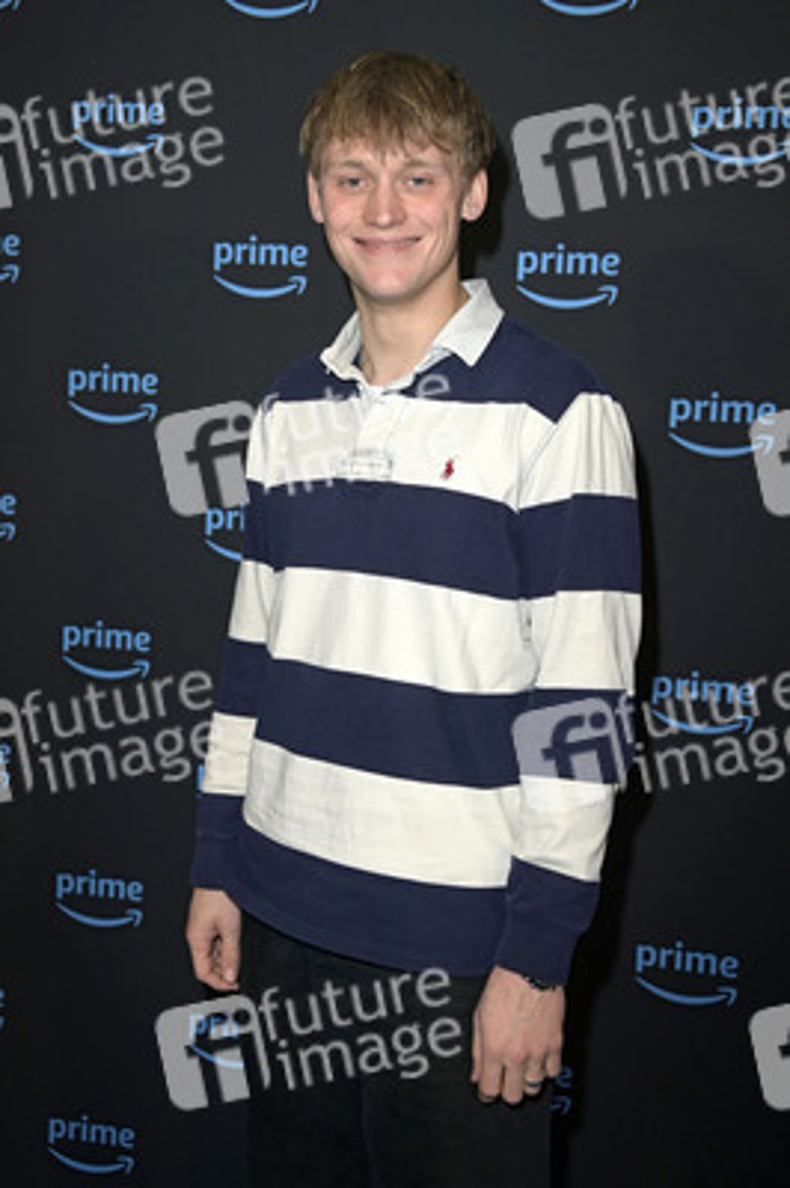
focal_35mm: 45
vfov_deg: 43.6
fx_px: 1484
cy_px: 594
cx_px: 395
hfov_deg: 29.8
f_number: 5.6
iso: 800
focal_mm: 45
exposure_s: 1/250
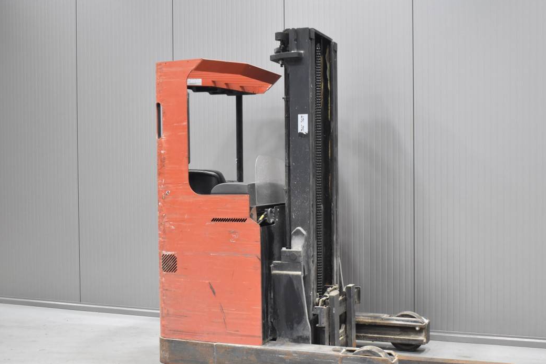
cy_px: 199
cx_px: 297
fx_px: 682
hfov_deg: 43.6
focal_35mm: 45
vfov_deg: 29.8
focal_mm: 26
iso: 1600
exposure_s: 1/40
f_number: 4.5
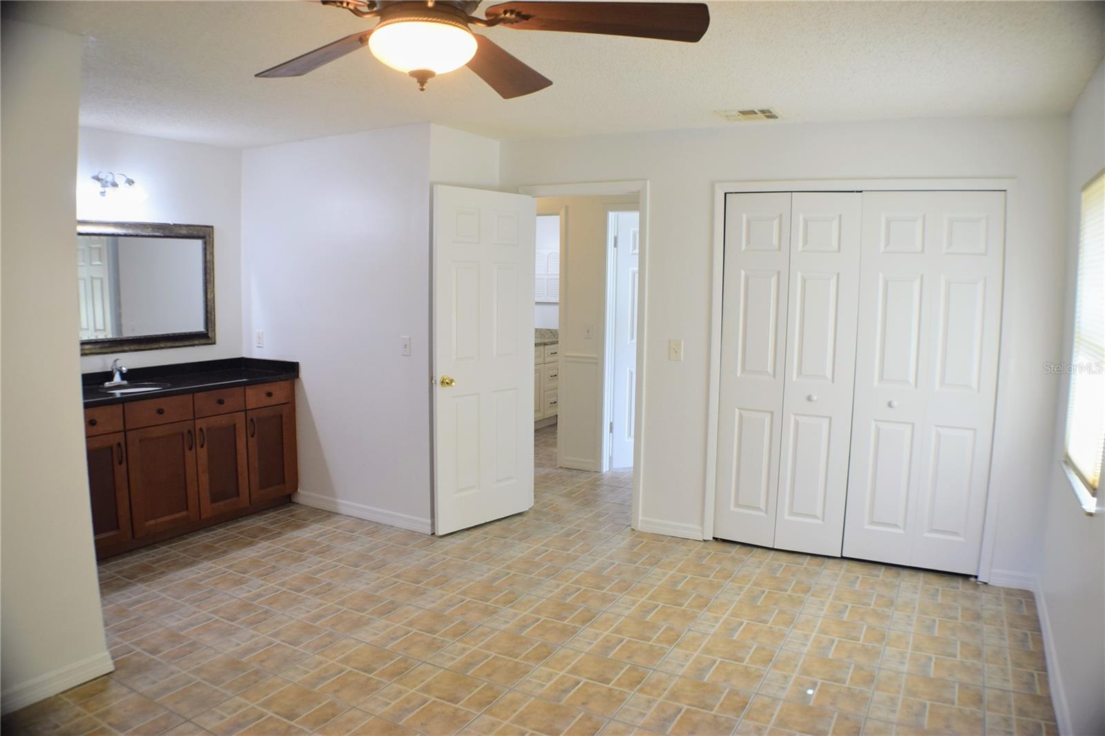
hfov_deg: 57.2
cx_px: 552
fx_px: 1013
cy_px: 368
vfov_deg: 40.0
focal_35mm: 33
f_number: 4.5
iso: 400
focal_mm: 22
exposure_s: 1/80
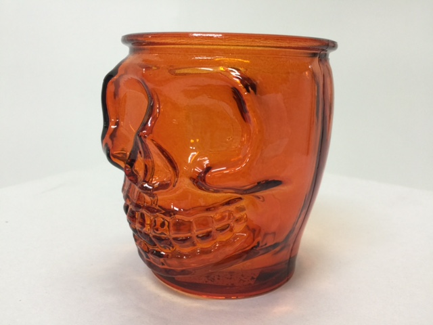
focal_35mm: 29
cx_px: 216
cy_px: 162
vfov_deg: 48.2
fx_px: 363
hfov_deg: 61.7
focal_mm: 4.15
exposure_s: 1/33
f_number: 2.2
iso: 64
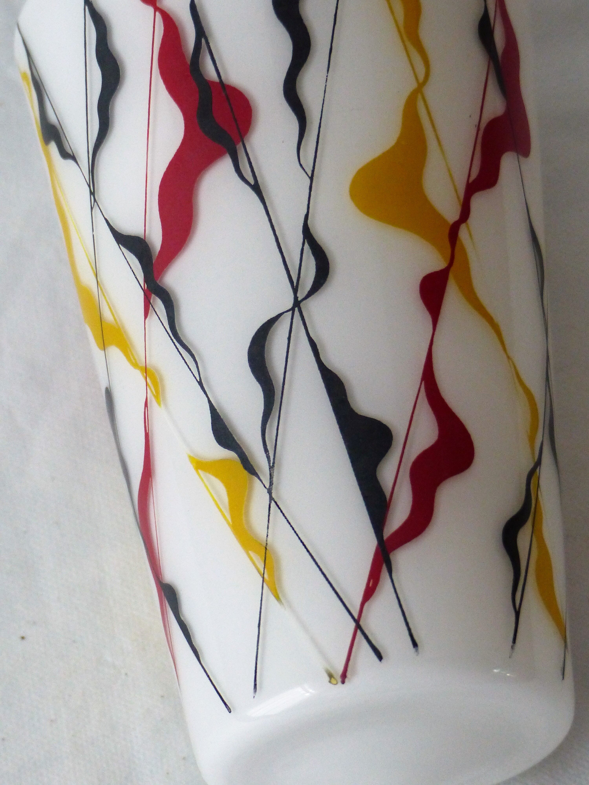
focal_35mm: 184
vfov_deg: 10.7
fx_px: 4174
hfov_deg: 8.1
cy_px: 392
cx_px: 294
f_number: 2.8
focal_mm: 30.1
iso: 400
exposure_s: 1/50
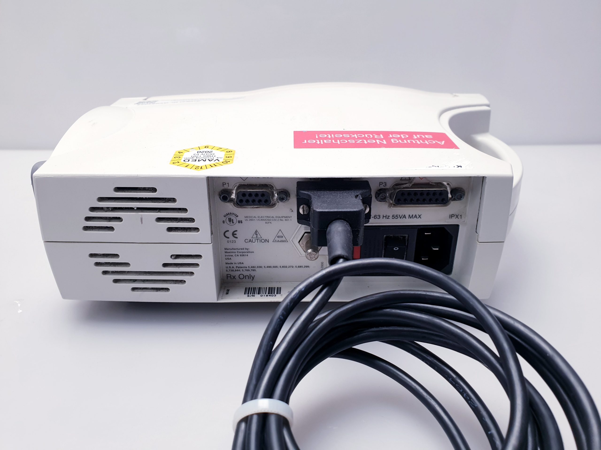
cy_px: 225
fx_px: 451
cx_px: 300
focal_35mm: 26
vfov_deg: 53.1
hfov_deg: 67.3
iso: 64
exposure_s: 1/50
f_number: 2.4
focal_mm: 4.3
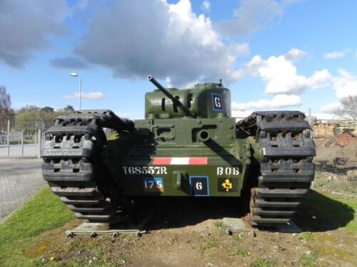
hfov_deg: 67.3
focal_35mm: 26
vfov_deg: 53.1
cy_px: 134
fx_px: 268
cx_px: 178
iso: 160
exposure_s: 1/357
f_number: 6.3
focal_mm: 4.6
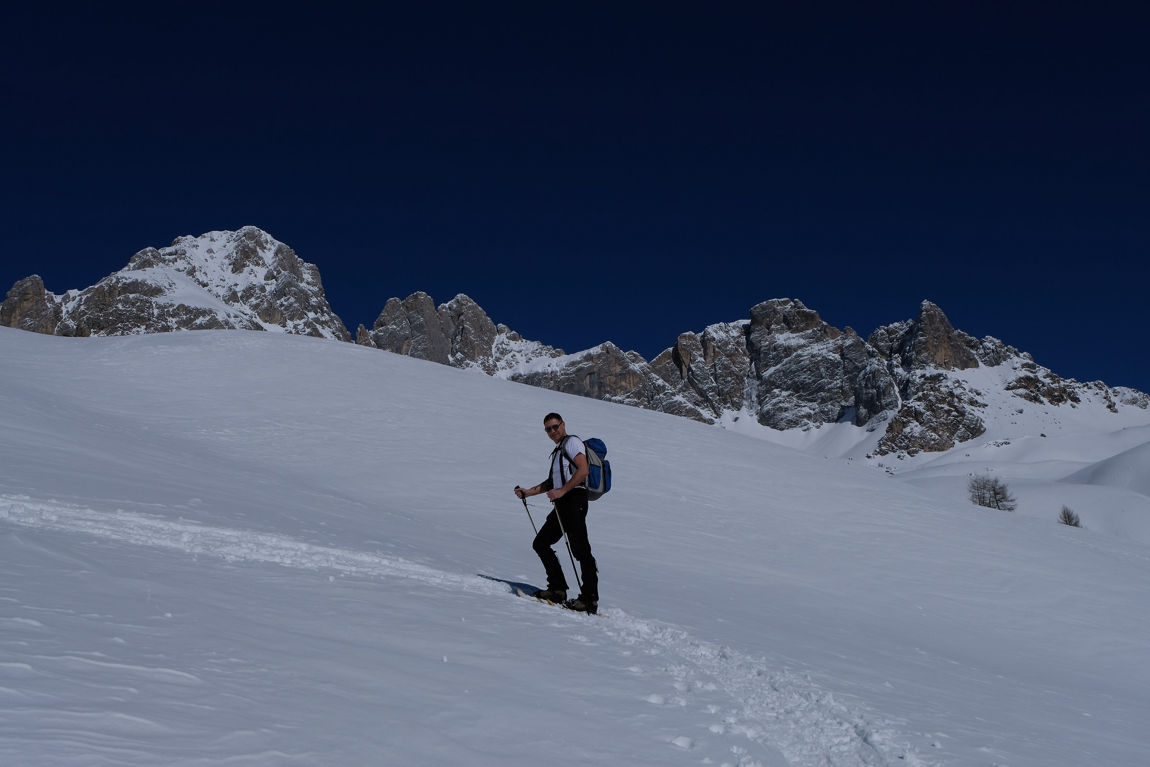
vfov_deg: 35.1
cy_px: 384
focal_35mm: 38
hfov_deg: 50.7
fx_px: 1214
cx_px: 575
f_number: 9
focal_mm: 25.6
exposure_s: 1/3200
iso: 200
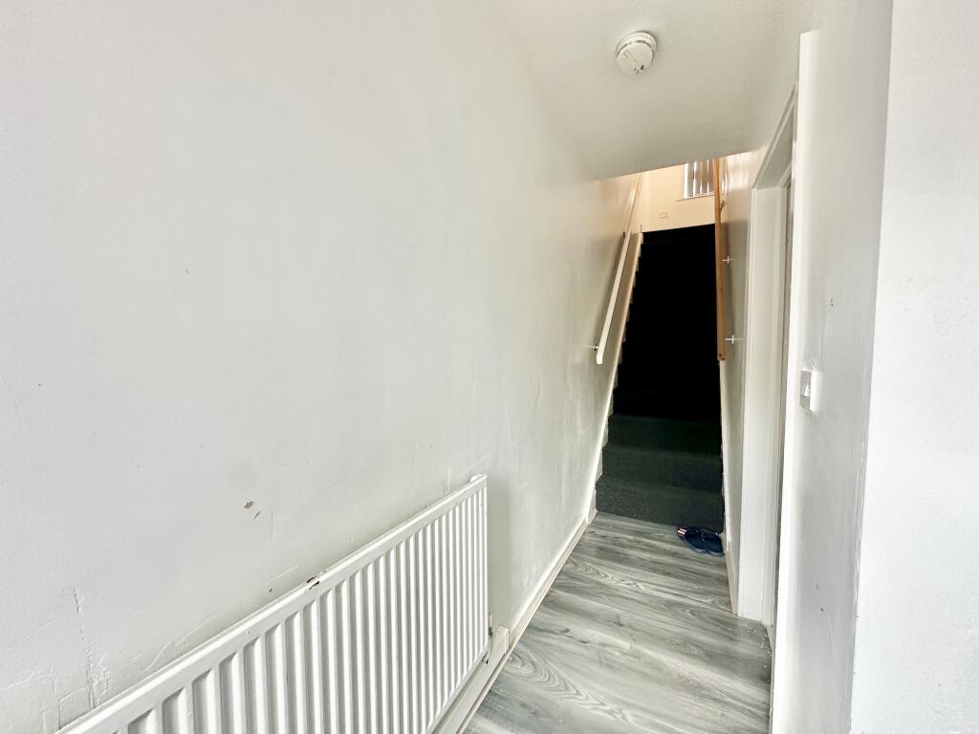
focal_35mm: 14
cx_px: 490
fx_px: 396
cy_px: 367
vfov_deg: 85.7
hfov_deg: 102.1
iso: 250
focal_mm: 2.22
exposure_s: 1/99
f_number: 2.2
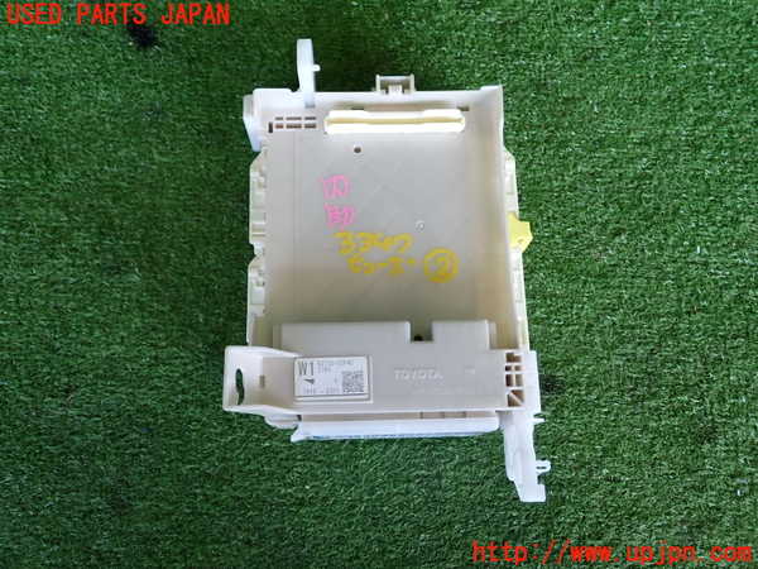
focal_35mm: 32
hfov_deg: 56.8
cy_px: 284
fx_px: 701
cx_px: 379
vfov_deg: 44.2
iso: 200
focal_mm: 5.79
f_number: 2.4
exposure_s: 1/80
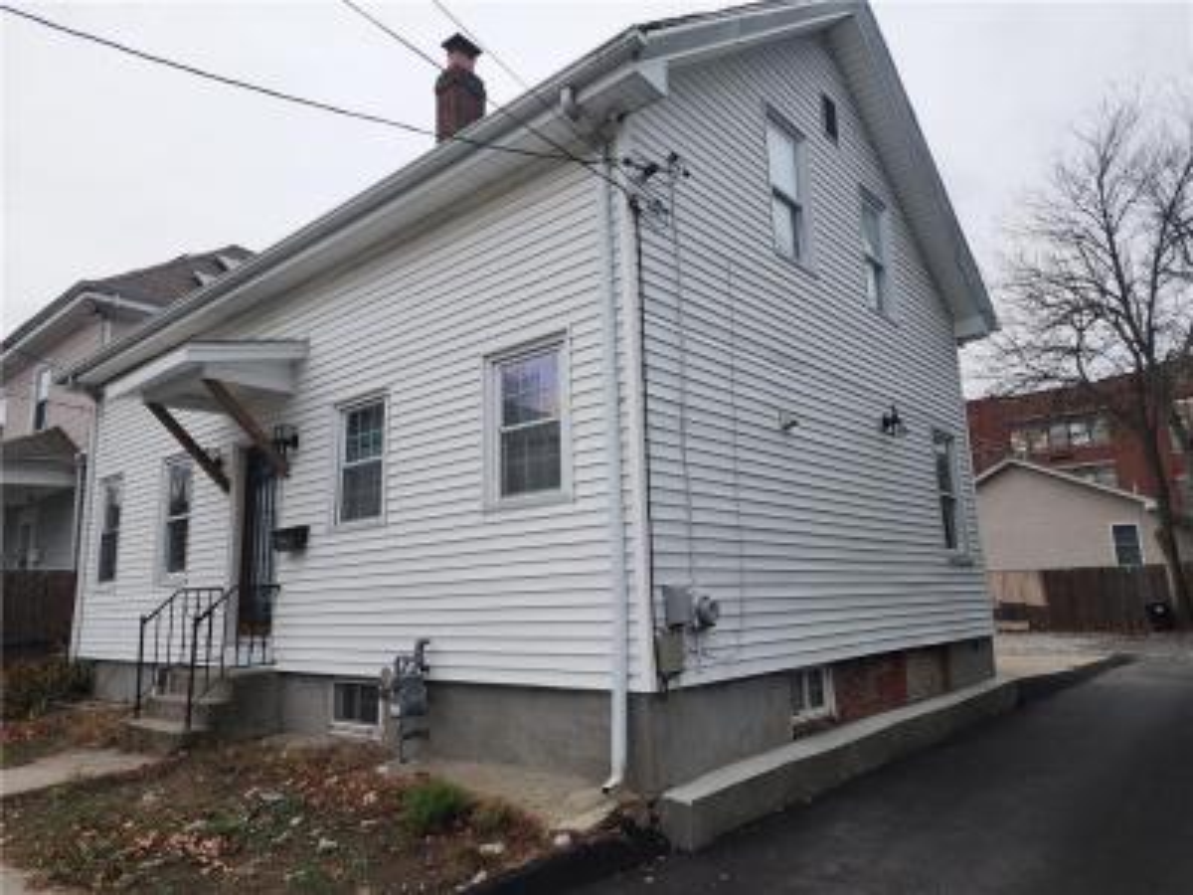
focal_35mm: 23
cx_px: 596
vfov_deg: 58.9
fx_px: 793
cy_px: 448
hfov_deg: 73.9
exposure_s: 1/120
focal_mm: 6.4
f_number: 1.8
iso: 50
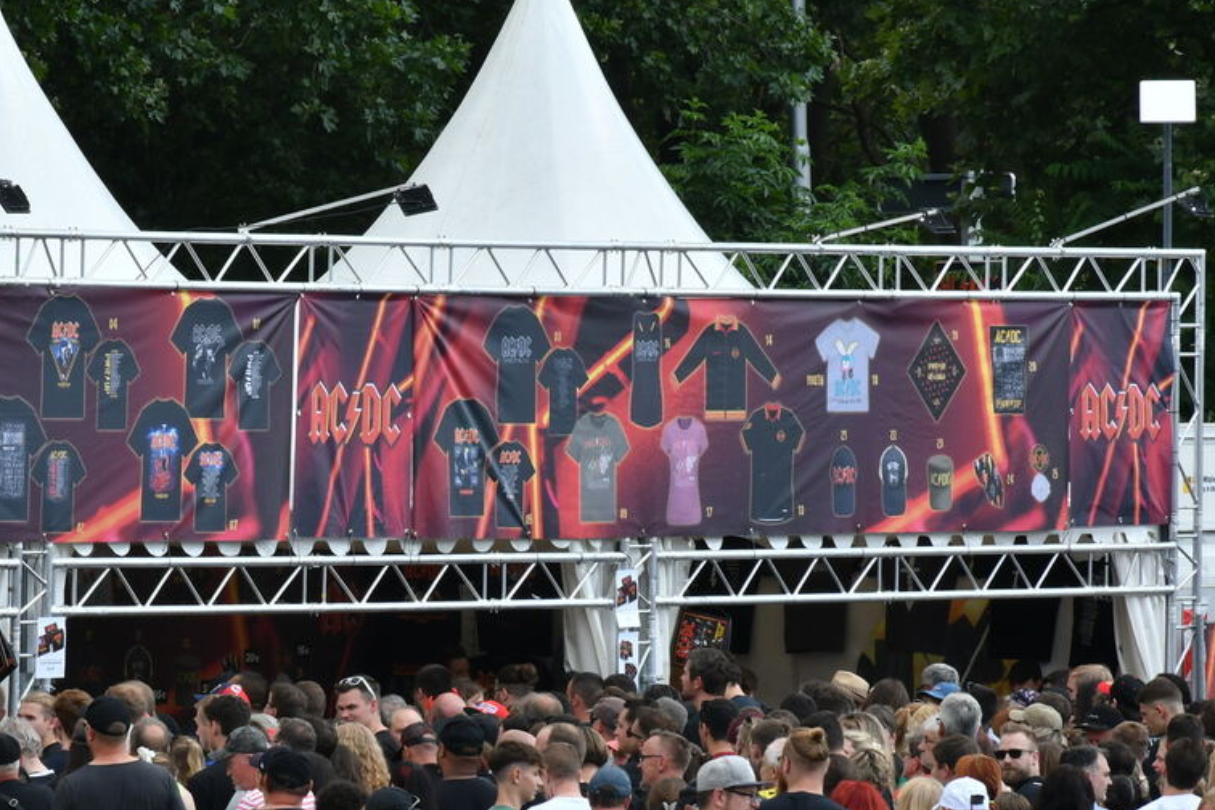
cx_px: 264
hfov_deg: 5.8
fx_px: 12048
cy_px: 636
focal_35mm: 357
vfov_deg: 3.8
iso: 400
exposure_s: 1/200
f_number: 18
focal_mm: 150
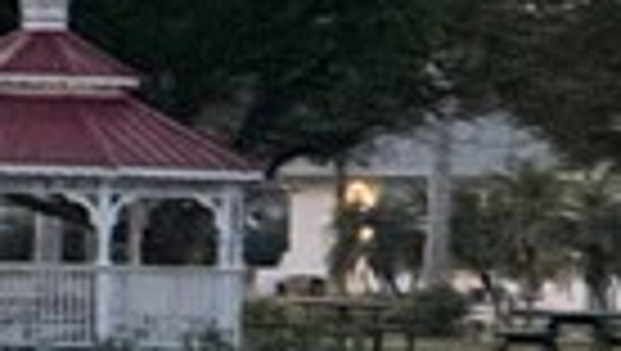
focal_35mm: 970
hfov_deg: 2.2
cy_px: 22
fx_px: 15991
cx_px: 338
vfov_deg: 1.3
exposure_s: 1/99
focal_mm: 15.66
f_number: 2.8
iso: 200
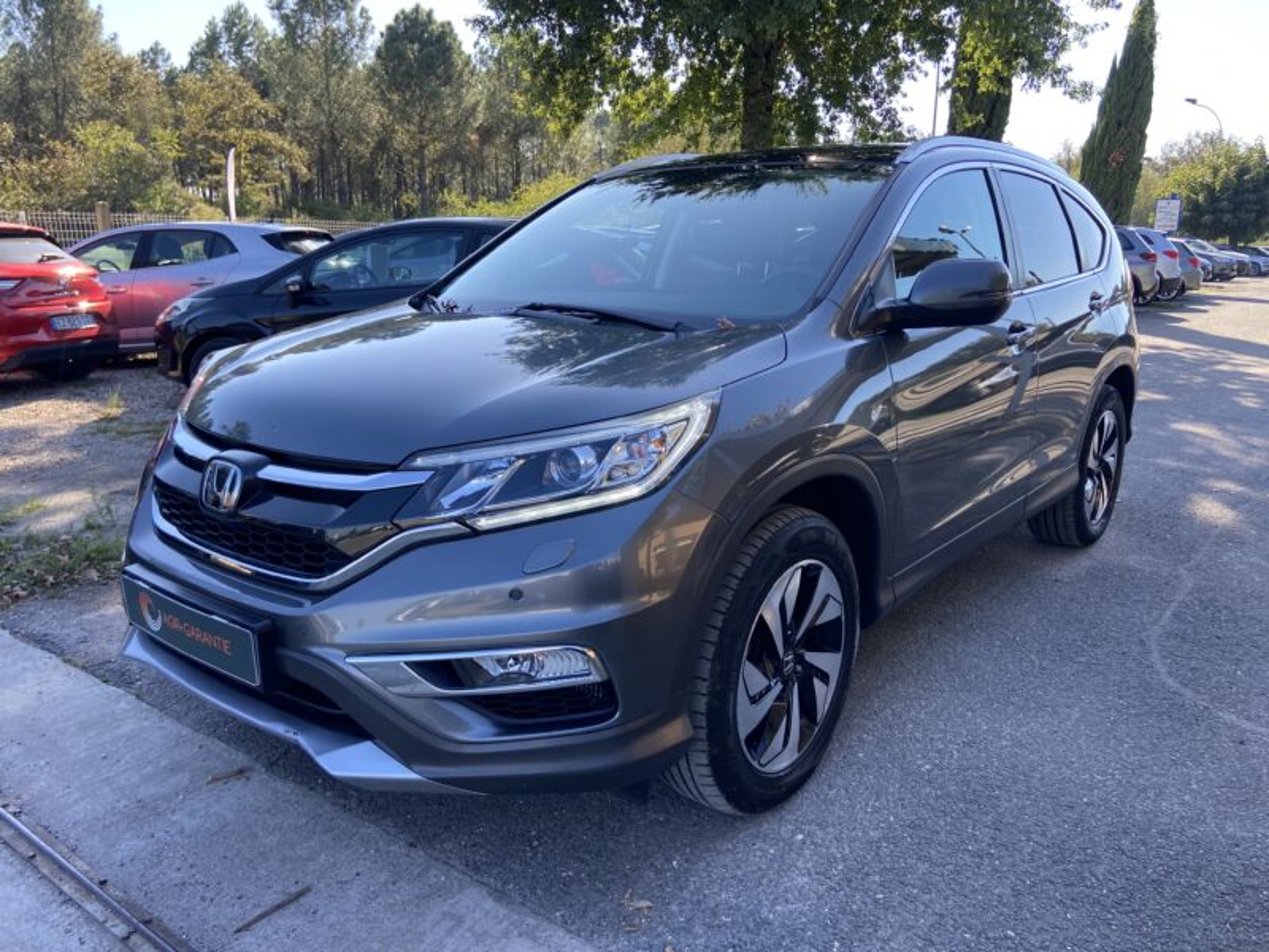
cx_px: 634
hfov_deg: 67.3
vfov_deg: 53.1
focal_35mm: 26
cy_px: 476
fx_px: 953
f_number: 1.8
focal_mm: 4.25
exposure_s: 1/439
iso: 32
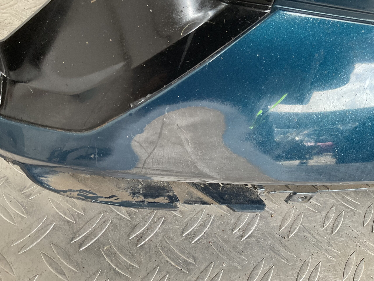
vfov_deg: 48.2
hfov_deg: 61.7
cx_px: 187
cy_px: 140
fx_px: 313
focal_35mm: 29
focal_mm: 3
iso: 50
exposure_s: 1/60
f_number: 1.8
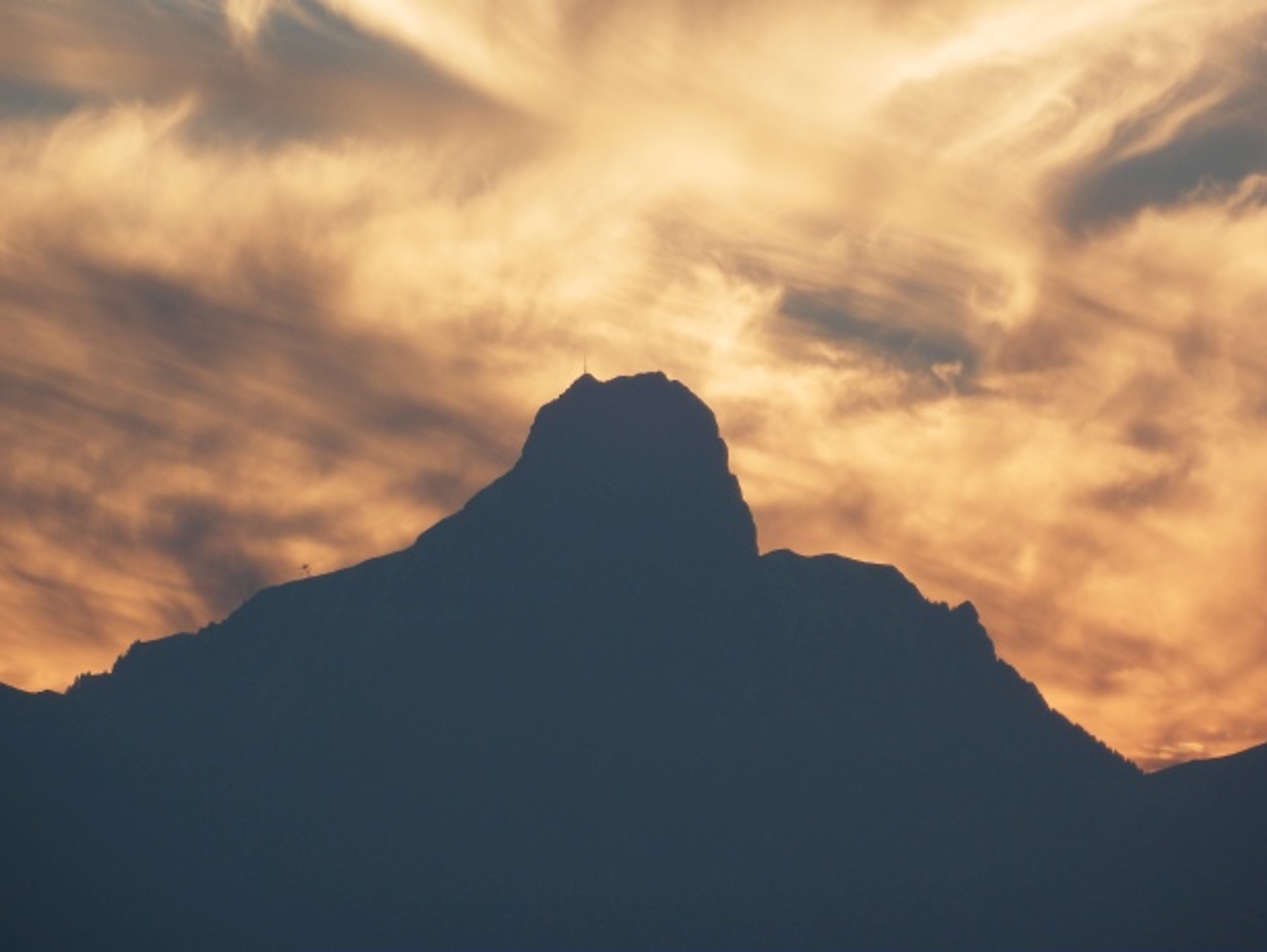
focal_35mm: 365
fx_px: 13365
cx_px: 634
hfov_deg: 5.4
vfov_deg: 4.1
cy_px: 476
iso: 80
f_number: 6.8
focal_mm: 65.2
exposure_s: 1/200
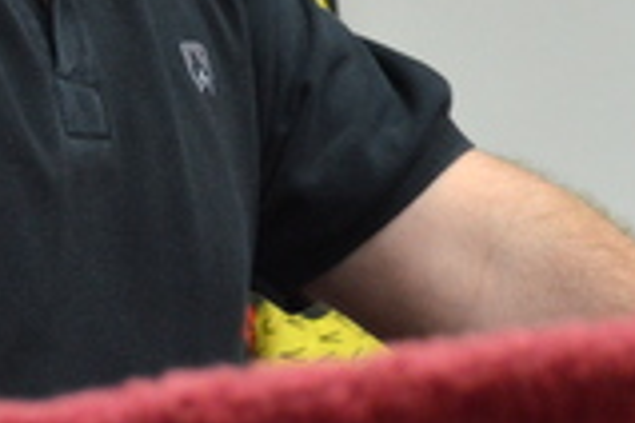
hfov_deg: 14.5
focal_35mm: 140
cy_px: -176
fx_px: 2469
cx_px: 44
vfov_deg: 9.6
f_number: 5
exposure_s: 1/30
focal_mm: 26
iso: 640
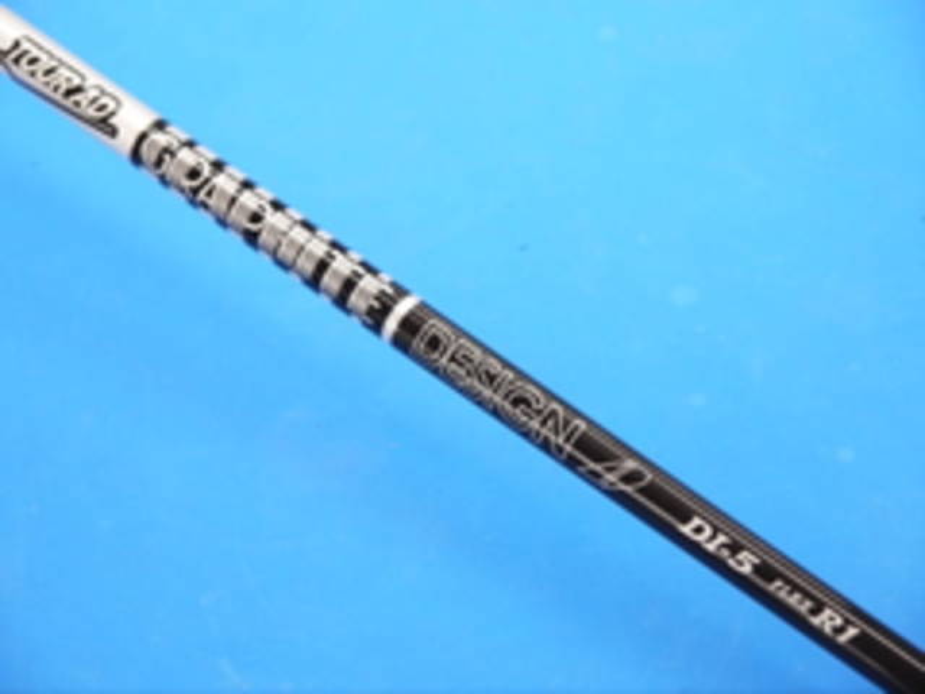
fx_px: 2245
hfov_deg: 23.3
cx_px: 462
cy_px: 347
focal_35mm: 84
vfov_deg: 17.6
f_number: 5.6
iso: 800
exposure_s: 1/100
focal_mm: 42
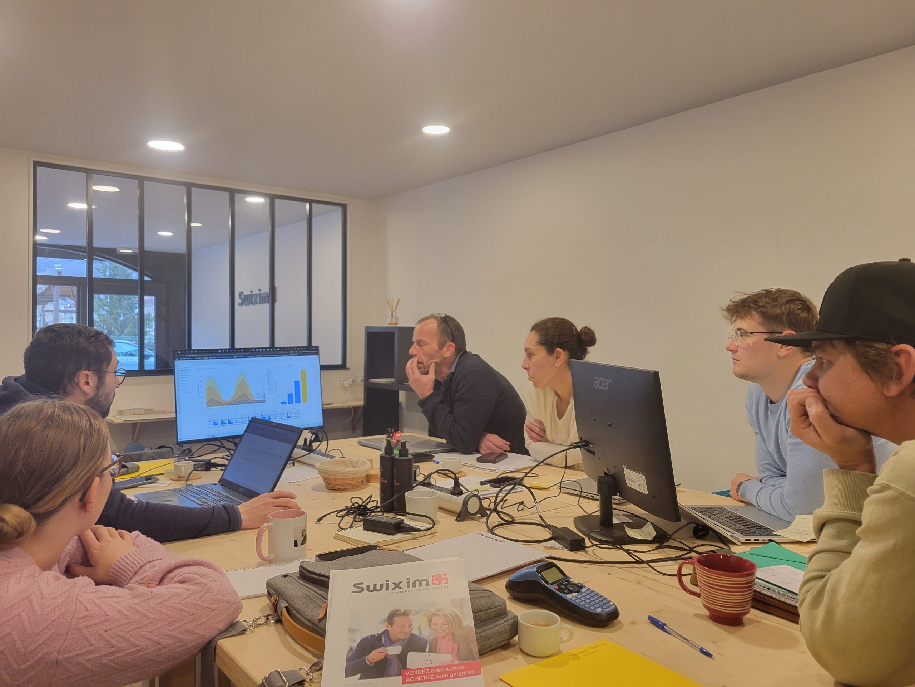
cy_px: 344
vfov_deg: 53.1
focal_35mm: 26
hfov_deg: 67.3
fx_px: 687
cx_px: 458
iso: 200
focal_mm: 5.4
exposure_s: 1/100
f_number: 1.8
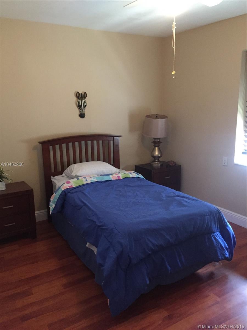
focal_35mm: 29
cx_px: 124
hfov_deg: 48.2
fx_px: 276
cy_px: 165
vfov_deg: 61.7
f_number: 2.2
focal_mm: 4.15
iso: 400
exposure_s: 1/15
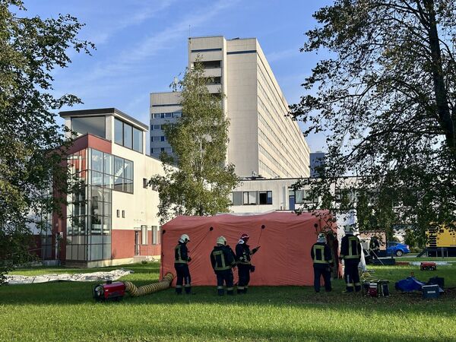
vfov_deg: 30.3
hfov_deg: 39.7
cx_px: 228
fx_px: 632
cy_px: 171
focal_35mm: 48
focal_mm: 6.86
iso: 64
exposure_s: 1/2890
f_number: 1.78
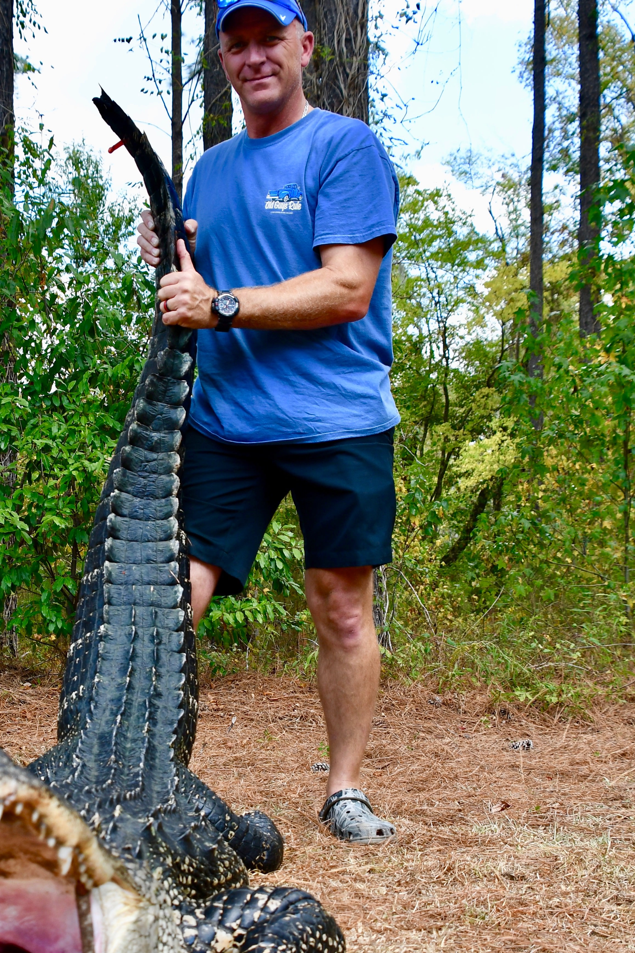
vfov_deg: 37.3
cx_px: 149
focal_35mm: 53
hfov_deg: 25.2
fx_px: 1402
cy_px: 584
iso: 220
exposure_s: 1/250
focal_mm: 22
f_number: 5.6
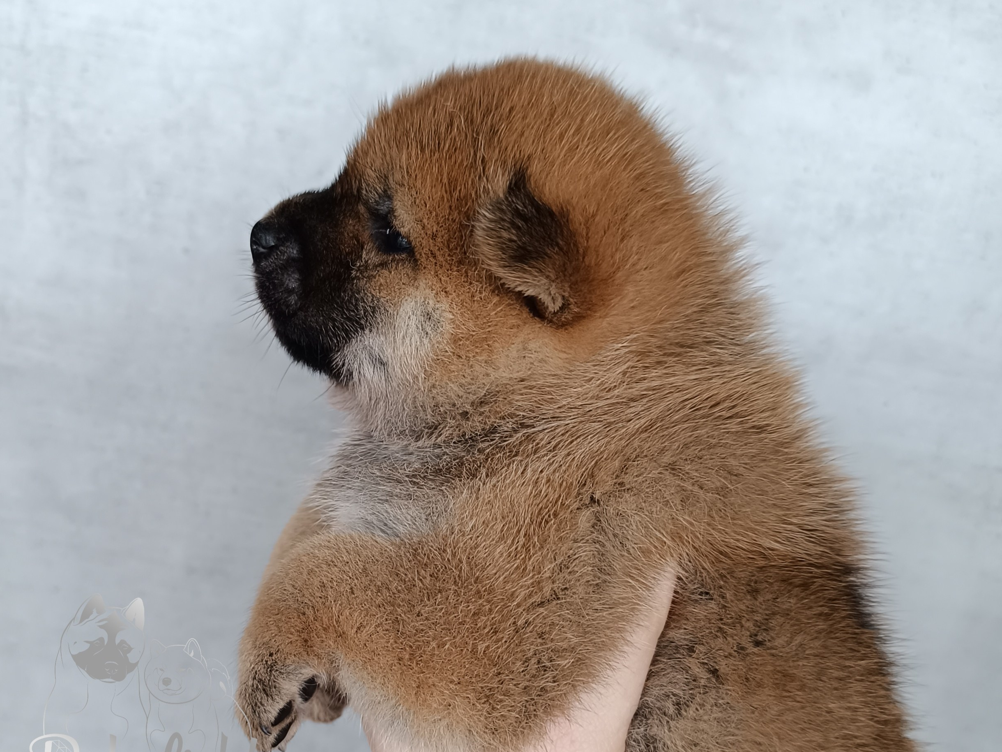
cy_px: 616
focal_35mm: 33
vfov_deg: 40.9
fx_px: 955
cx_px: 514
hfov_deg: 55.3
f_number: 1.65
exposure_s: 1/101
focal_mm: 6.14
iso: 1128
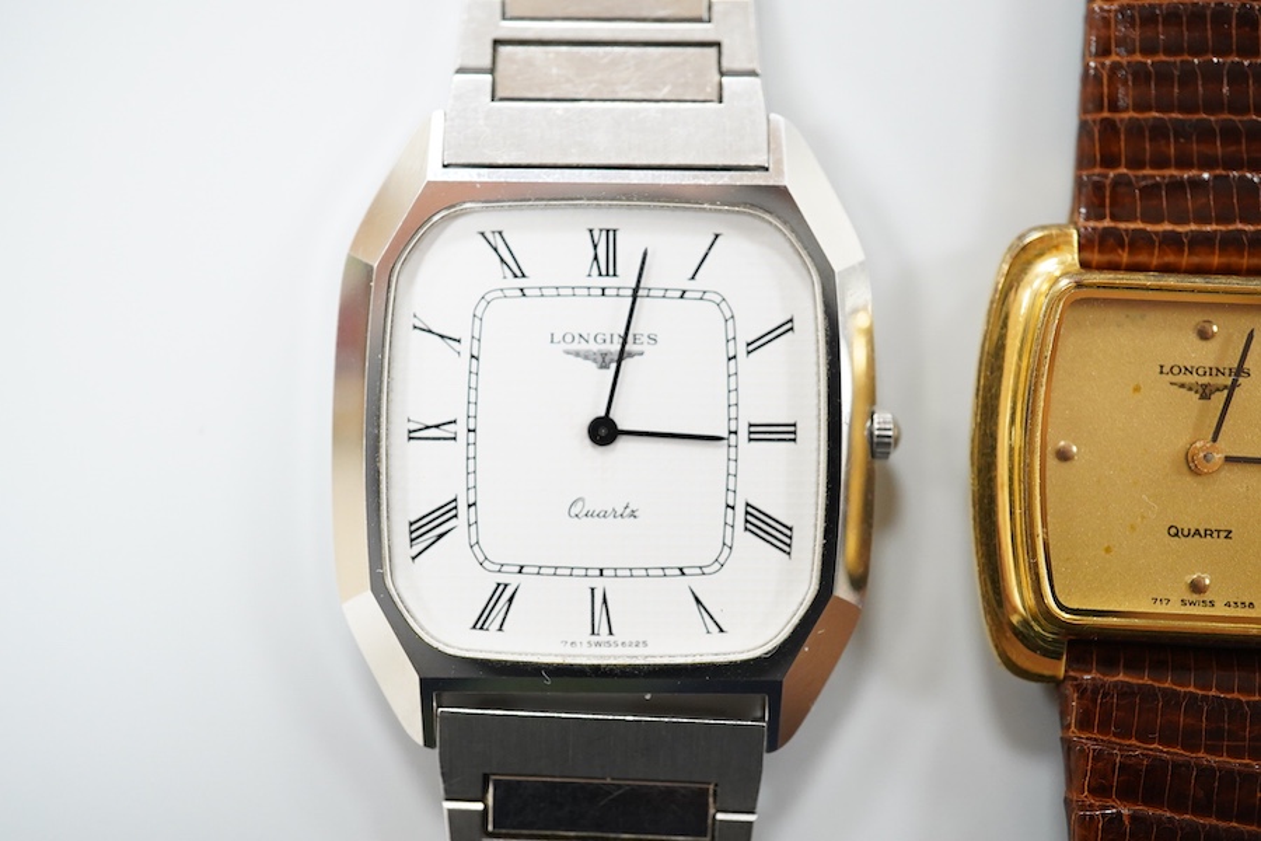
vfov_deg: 29.9
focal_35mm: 45
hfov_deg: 43.6
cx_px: 630
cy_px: 420
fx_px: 1576
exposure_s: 1/100
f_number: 7.1
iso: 2500
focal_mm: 30
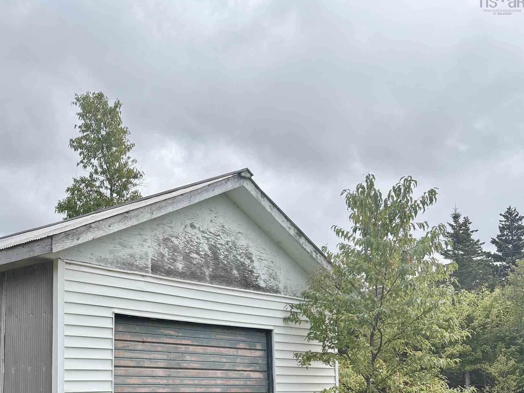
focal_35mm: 44
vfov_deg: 31.9
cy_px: 319
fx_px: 666
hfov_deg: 40.7
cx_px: 86
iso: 50
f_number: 1.6
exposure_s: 1/3125
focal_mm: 5.96
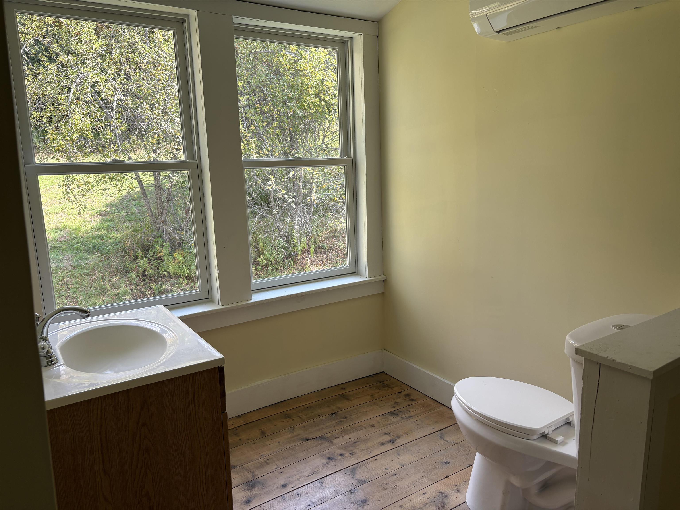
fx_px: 511
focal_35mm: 26
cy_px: 255
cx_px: 340
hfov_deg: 67.3
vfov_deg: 53.1
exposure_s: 1/121
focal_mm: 5.96
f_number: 1.6
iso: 50
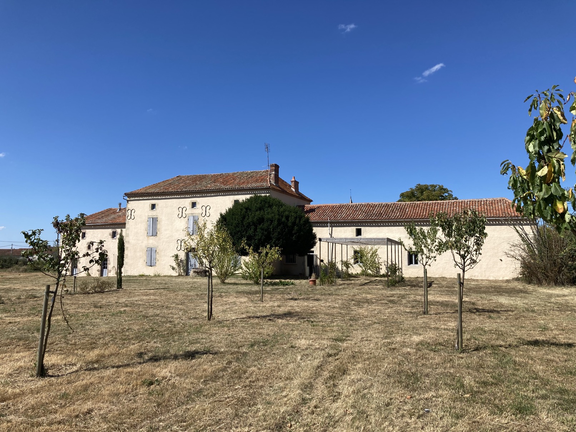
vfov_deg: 49.7
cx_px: 288
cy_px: 216
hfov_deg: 63.4
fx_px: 466
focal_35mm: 28
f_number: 1.8
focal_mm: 3.99
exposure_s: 1/2404
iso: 25
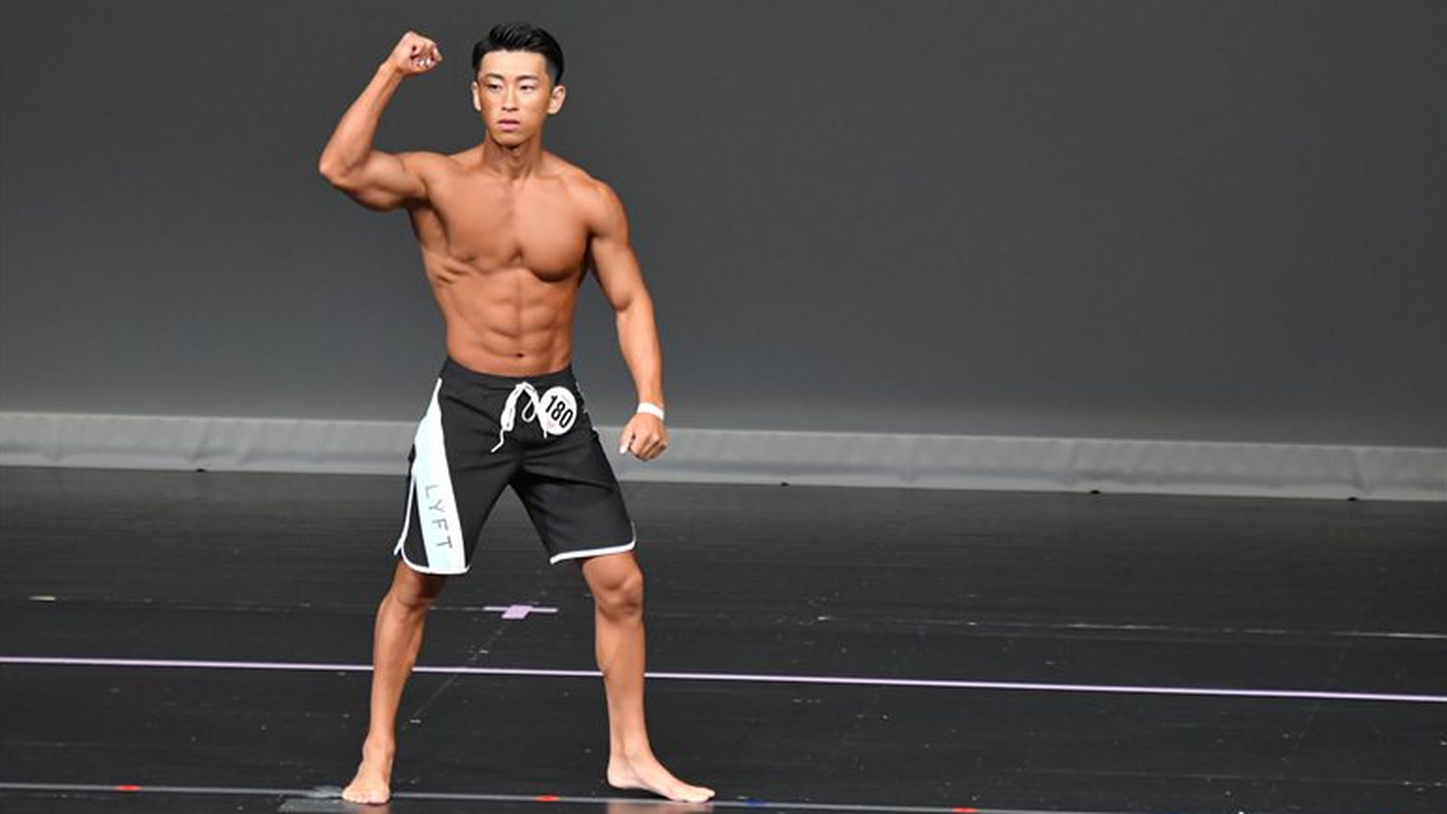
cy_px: 418
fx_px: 13930
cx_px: 722
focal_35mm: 363
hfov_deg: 5.9
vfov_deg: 3.3
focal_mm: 230
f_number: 5.6
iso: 4000
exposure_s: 1/400
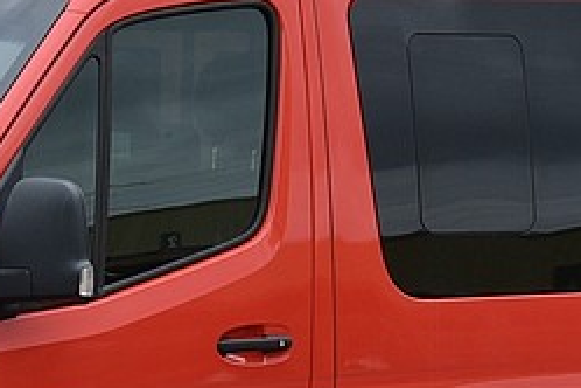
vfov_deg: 4.5
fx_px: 4954
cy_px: 325
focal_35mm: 307
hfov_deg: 6.7
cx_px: 198
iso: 400
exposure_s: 1/200
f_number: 7.1
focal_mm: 85
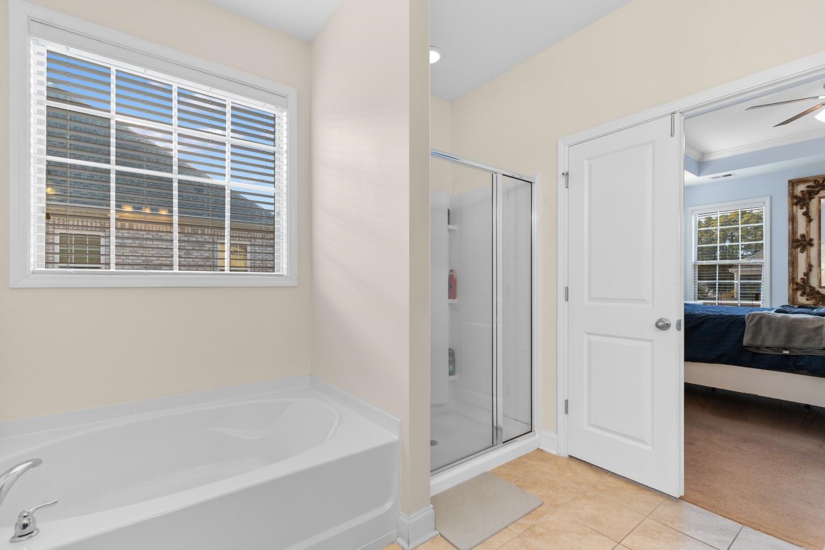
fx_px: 344
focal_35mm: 15
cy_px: 275
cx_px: 412
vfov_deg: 77.3
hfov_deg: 100.4
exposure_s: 1/15
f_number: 4.5
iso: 100
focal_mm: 10
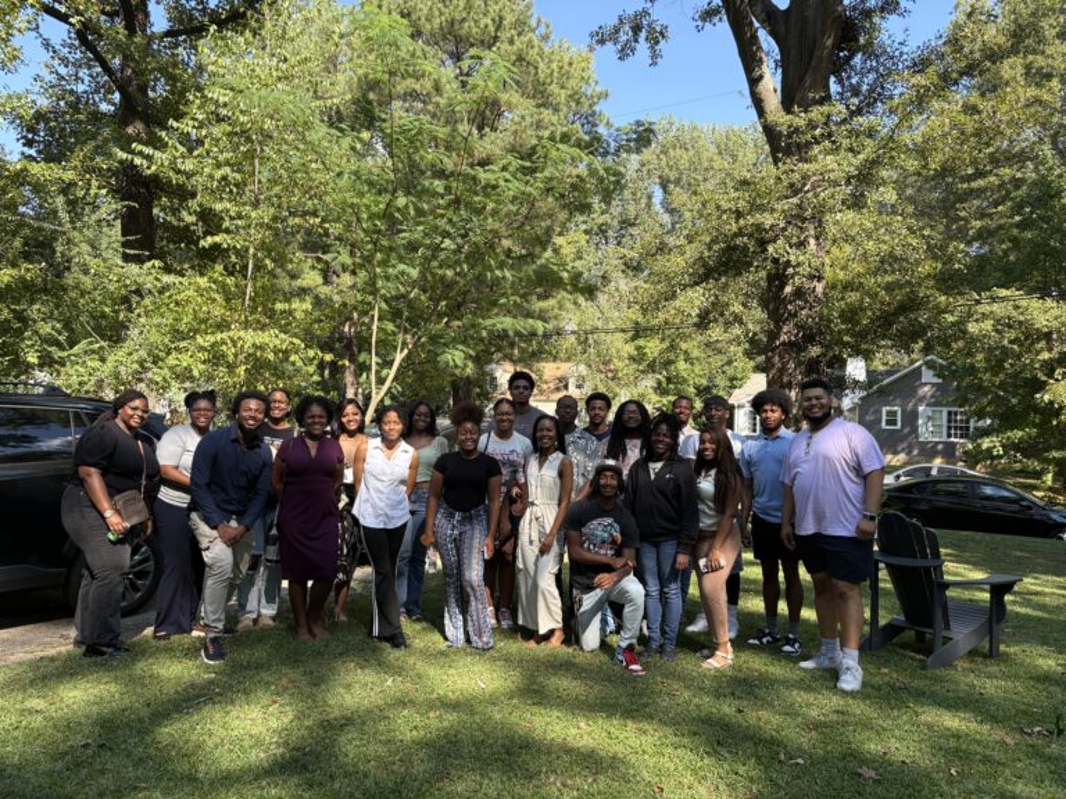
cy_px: 400
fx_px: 801
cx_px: 533
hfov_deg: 67.3
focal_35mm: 26
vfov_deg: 53.1
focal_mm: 5.96
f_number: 1.6
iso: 64
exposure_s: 1/654
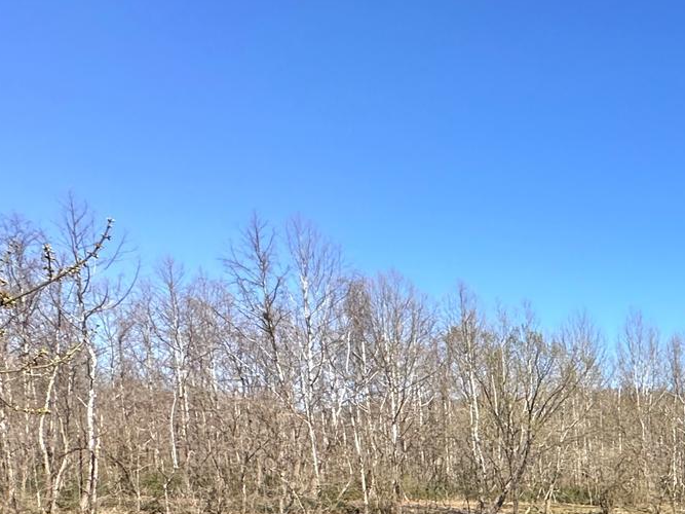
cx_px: 1012
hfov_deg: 28.9
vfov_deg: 29.6
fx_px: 851
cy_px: 589
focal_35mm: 43
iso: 40
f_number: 2.2
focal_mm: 2.22
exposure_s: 1/1208
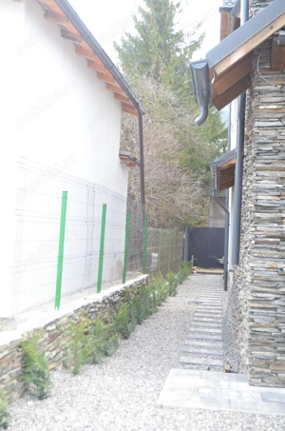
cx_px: 142
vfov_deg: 46.5
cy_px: 216
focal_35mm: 42
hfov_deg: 31.8
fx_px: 501
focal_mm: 28
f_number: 4
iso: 1100
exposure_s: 1/500
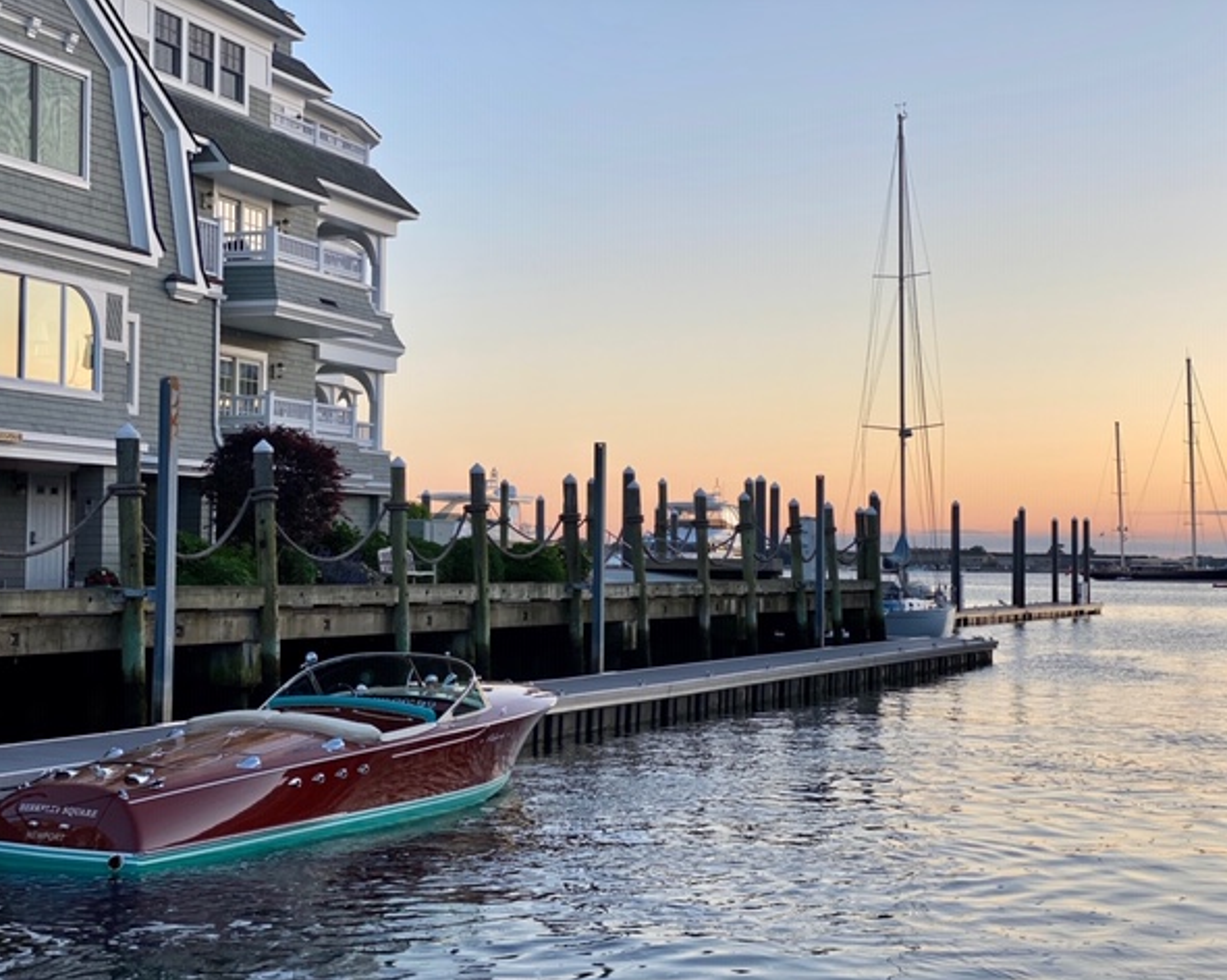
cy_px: 490
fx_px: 1996
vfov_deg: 27.6
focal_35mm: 55
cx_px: 631
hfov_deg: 34.2
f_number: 2
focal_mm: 6
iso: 20
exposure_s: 1/199
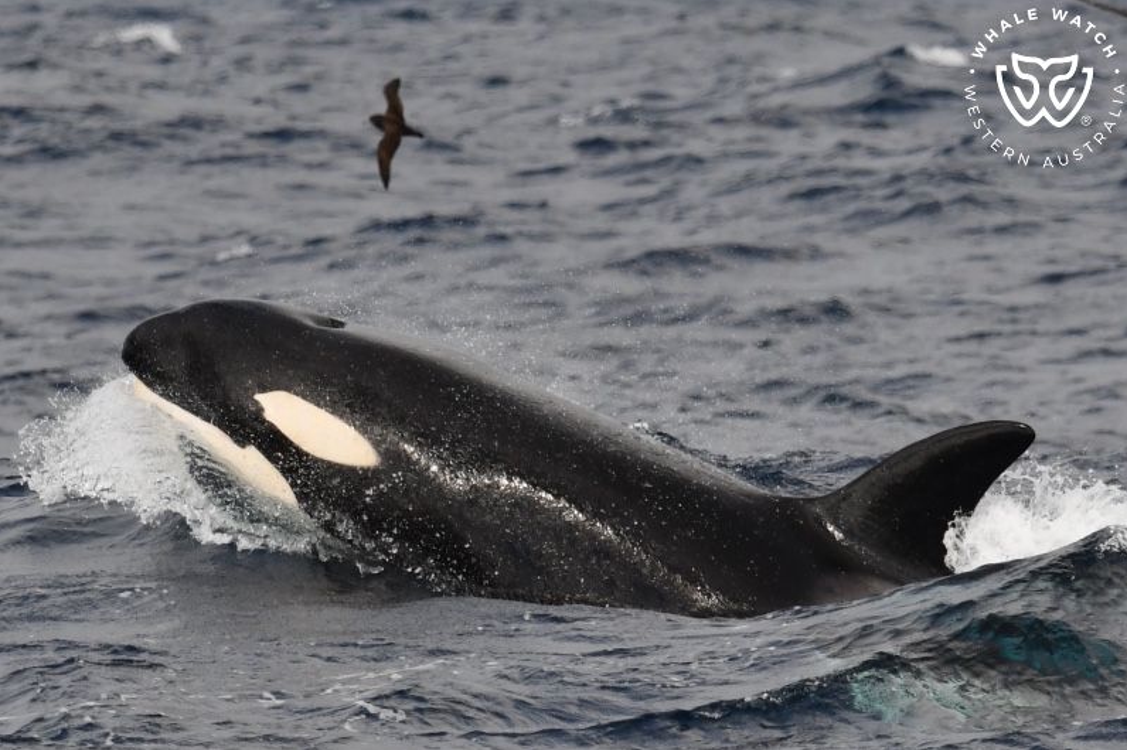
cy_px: 376
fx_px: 17930
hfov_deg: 3.6
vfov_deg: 2.4
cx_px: 565
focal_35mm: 573
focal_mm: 380
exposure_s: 1/1600
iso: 400
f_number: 6.3
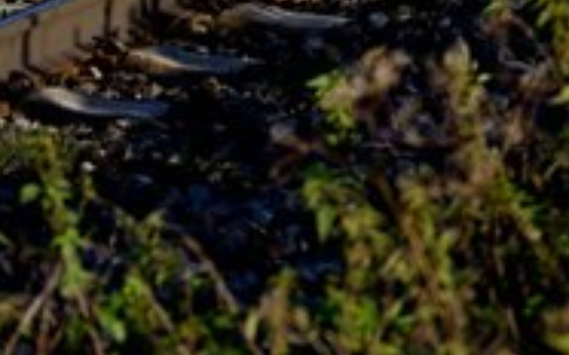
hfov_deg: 6.1
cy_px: -744
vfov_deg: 4.0
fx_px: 4882
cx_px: 1731
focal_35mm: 315
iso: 200
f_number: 5.6
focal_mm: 48
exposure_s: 1/1600
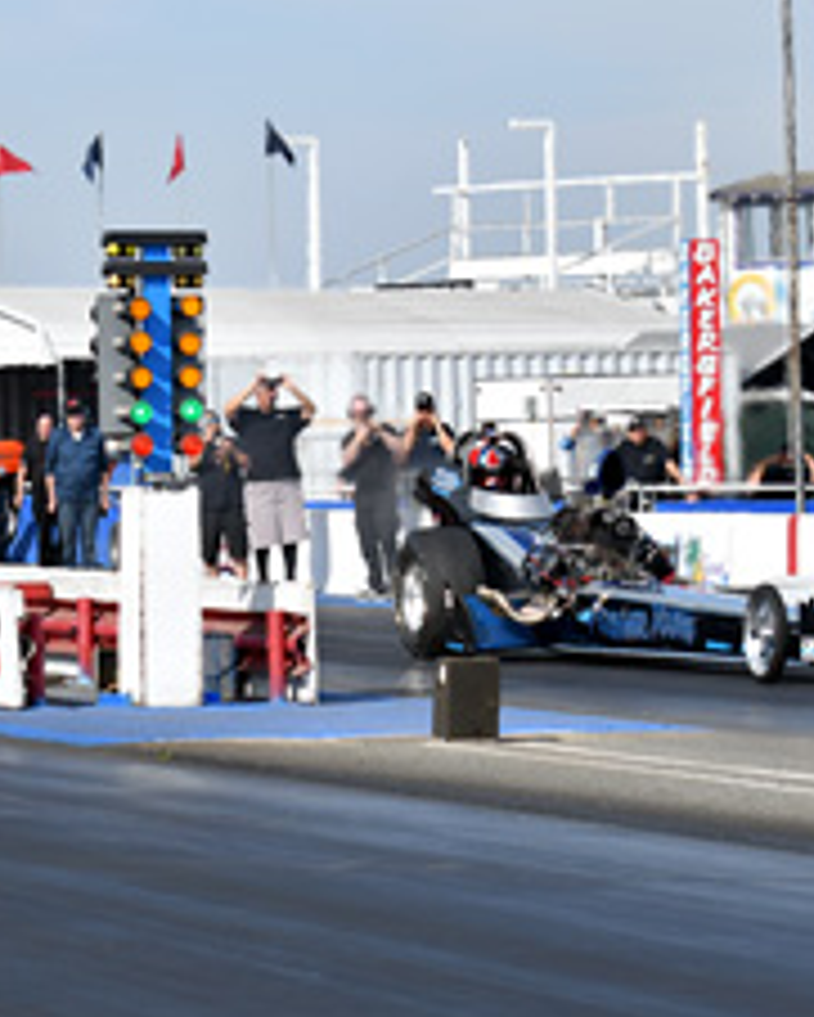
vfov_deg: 8.9
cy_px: 702
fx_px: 6560
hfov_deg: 7.1
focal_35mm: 218
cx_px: 112
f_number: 5.6
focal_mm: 70
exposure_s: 1/1250
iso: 160
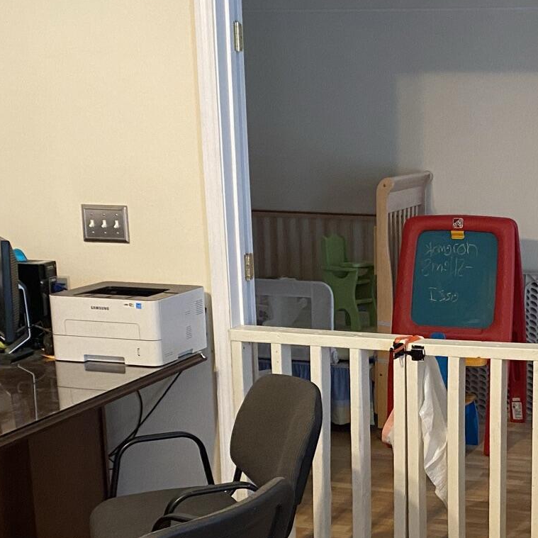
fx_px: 1090
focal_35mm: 62
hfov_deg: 27.0
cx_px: 458
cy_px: 411
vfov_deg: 27.3
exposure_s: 1/40
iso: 400
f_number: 1.8
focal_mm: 4.25
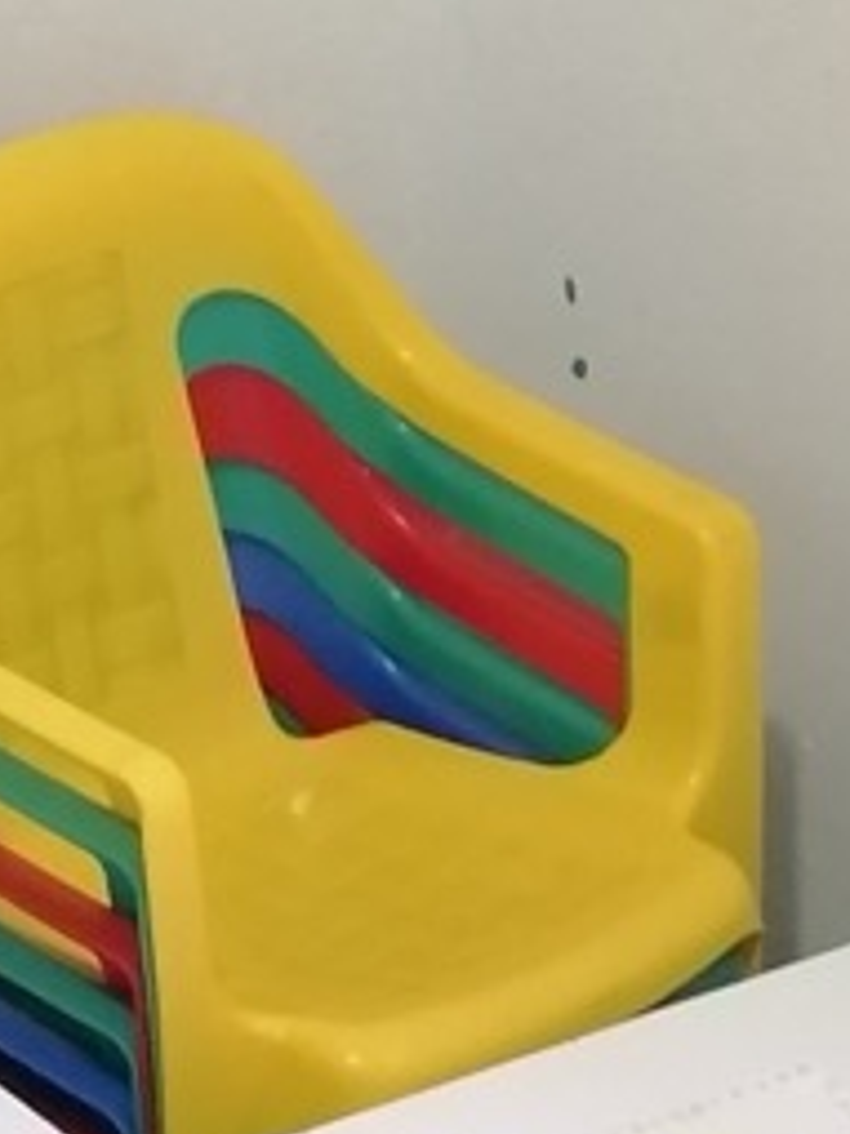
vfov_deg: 11.6
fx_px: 5341
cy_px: 1703
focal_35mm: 163
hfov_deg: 9.0
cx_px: -200
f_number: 1.8
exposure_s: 1/100
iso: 640
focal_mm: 3.96
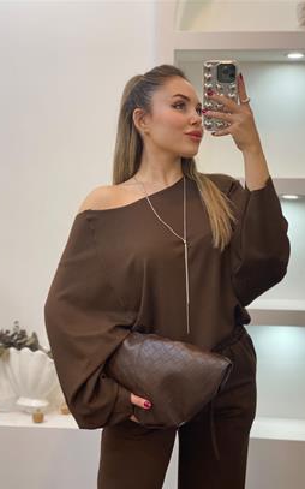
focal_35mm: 56
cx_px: 157
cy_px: 247
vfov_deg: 36.3
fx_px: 746
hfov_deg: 23.1
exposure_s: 1/100
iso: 100
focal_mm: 6
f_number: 2
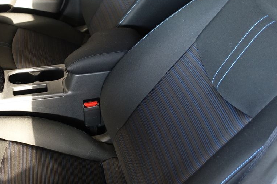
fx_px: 392
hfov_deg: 37.4
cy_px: 75
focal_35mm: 51
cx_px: 53
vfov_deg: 26.4
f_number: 1.8
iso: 400
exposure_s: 1/30
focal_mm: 8.8
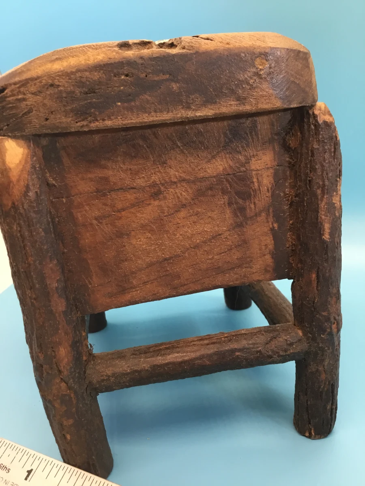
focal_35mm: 31
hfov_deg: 45.4
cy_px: 243
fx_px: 436
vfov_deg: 58.4
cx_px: 182
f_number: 2.4
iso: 50
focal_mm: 3.3
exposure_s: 1/30
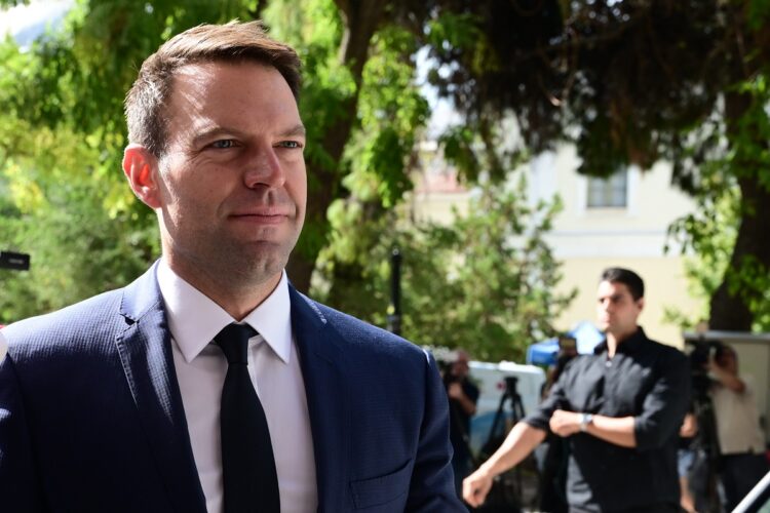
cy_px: 256
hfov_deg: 48.5
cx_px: 385
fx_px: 855
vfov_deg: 33.4
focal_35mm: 40
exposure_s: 1/800
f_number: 5.6
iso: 640
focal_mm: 40
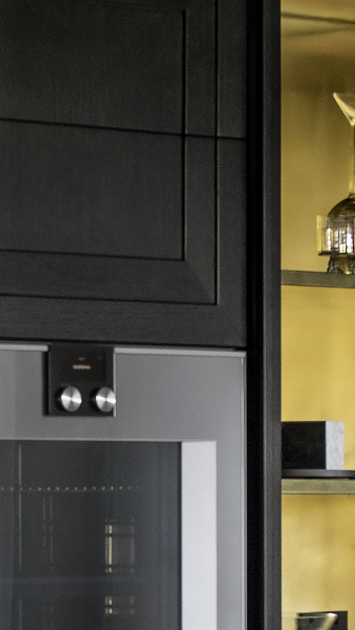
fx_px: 4133
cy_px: 608
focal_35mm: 247
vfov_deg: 8.7
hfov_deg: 4.9
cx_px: 127
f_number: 5
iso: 200
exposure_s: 1/6
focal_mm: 32
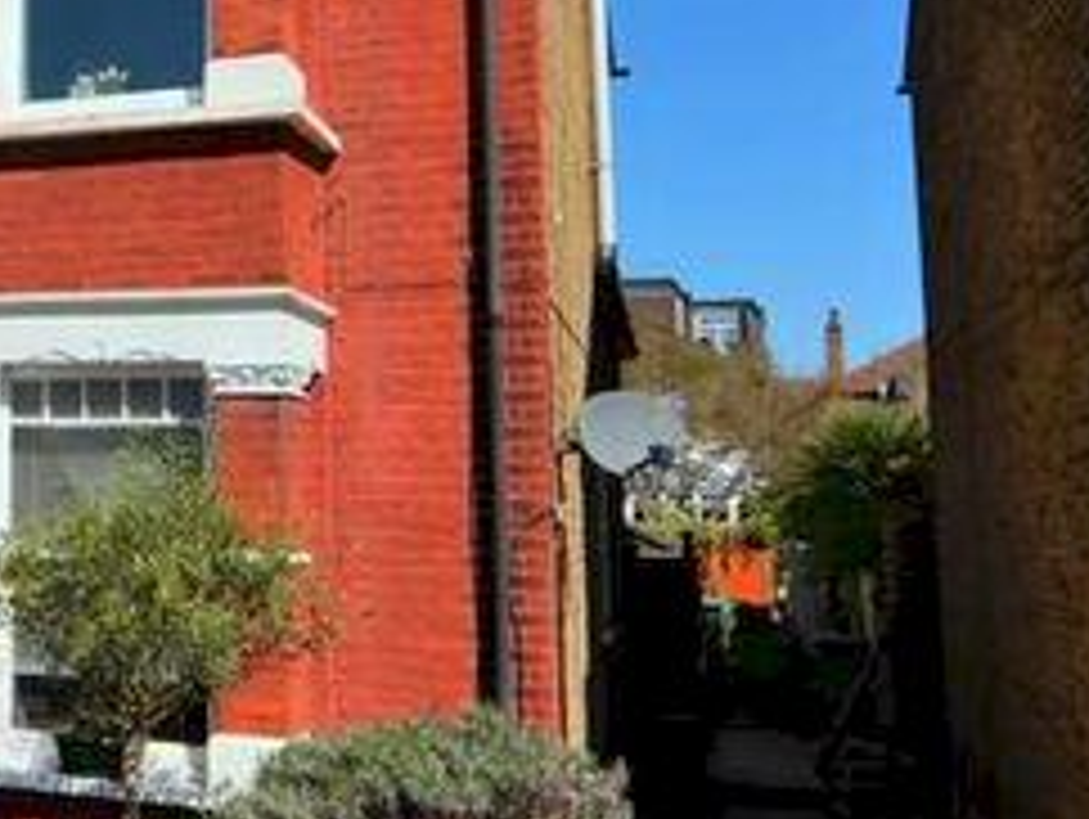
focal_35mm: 50
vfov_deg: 29.0
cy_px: 292
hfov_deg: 33.5
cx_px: -94
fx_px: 1575
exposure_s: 1/320
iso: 100
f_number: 9
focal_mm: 12
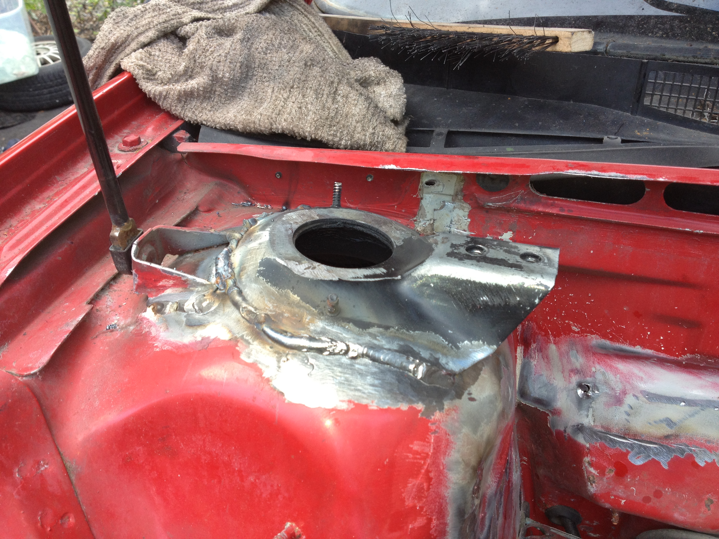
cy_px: 270
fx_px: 727
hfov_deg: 52.6
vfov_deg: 40.7
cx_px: 360
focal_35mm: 35
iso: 80
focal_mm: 4.28
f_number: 2.4
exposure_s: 1/60
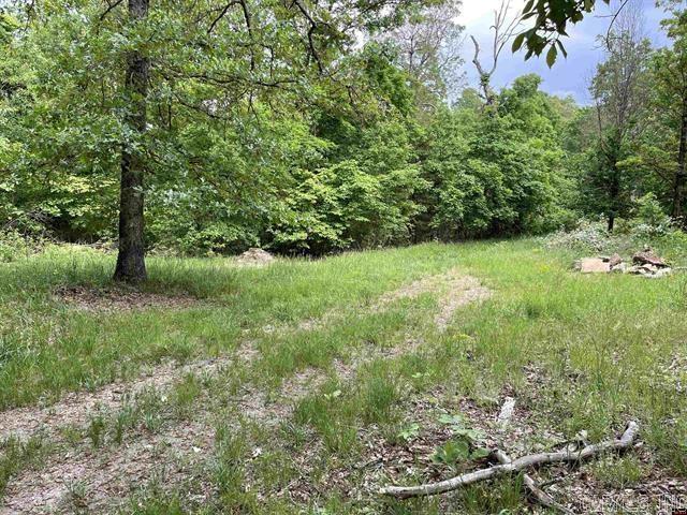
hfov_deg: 67.3
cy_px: 258
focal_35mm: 26
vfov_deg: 53.1
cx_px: 344
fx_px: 516
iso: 32
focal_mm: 5.1
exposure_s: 1/269
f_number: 1.6
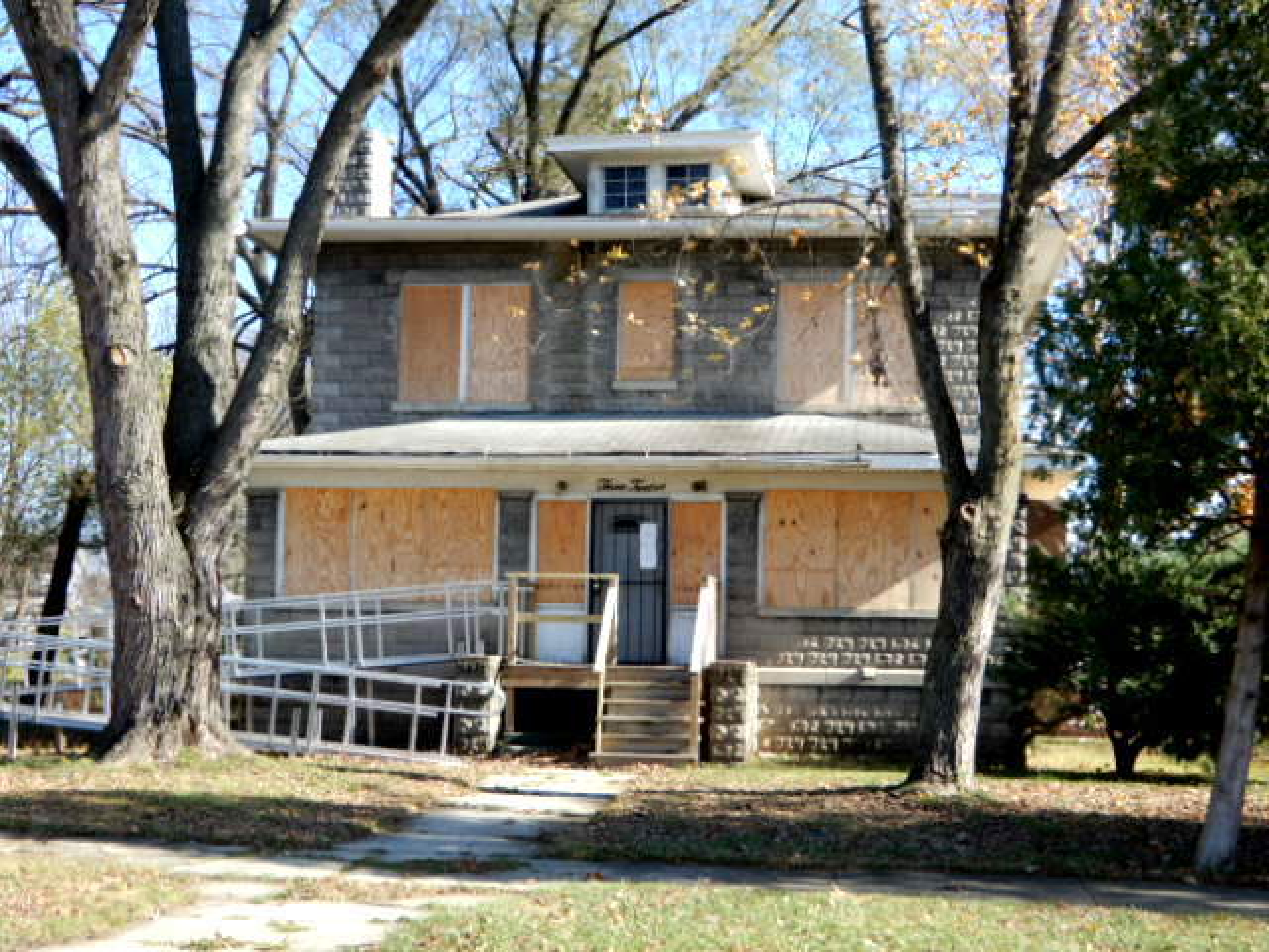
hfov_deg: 38.2
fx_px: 1833
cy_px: 476
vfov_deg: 29.1
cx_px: 634
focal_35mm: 50
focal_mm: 8.9
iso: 80
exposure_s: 1/200
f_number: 4
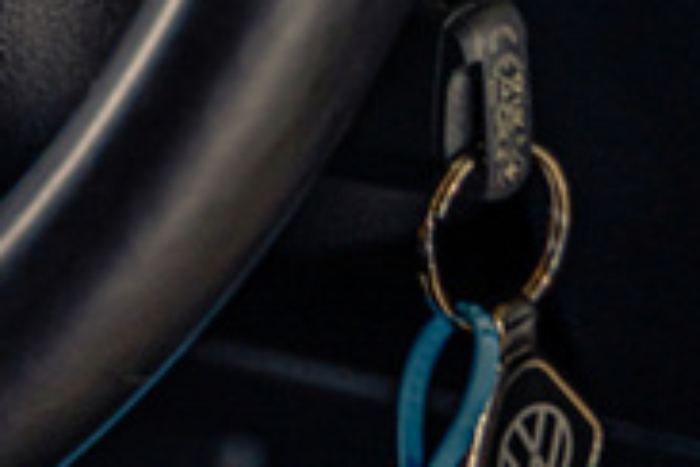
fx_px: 5969
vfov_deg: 4.4
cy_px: -712
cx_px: -599
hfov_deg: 6.5
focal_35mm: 307
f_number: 2.8
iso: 100
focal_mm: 55
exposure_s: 1/100
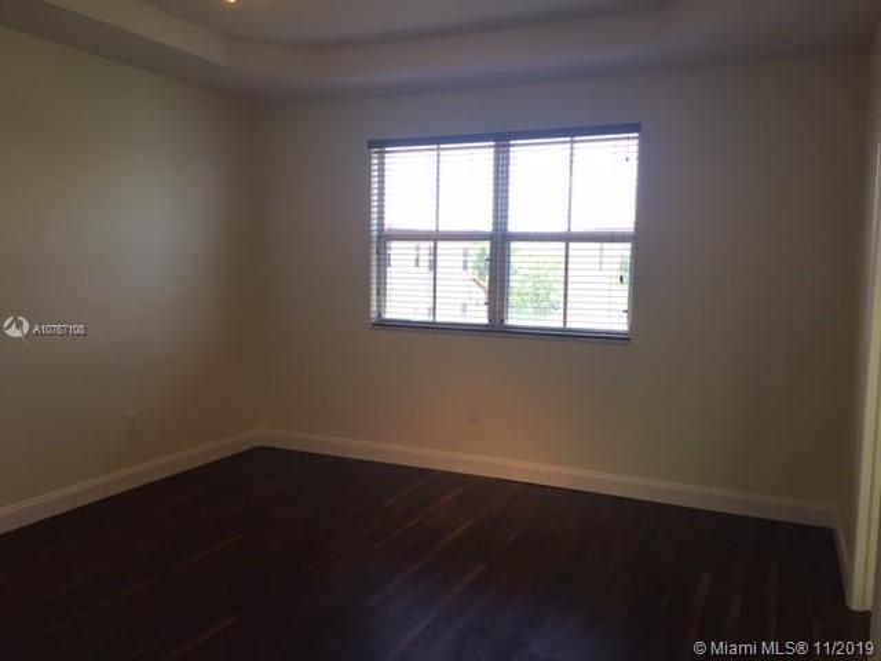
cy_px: 330
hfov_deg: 61.7
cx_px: 440
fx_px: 738
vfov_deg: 48.2
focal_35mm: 29
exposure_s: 1/40
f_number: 2.2
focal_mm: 4.15
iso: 32
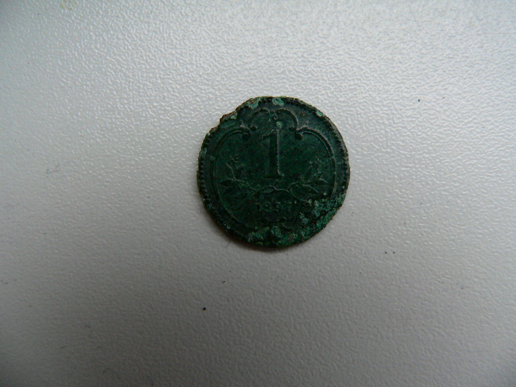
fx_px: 537
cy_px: 194
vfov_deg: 39.7
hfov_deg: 51.4
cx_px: 258
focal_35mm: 36
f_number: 2.8
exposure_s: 1/60
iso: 200
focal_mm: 6
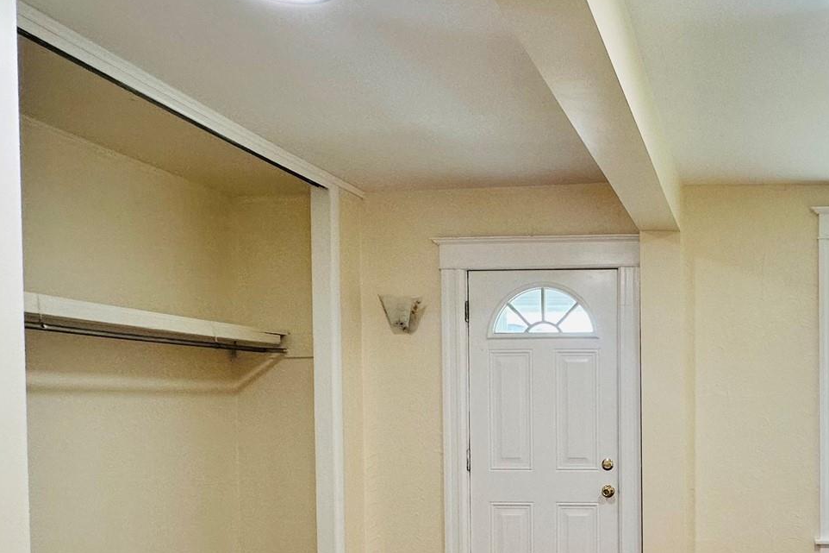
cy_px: 432
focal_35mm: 31
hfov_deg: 53.9
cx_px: 721
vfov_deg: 40.8
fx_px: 714
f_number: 2.2
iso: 125
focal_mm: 2.22
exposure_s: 1/120
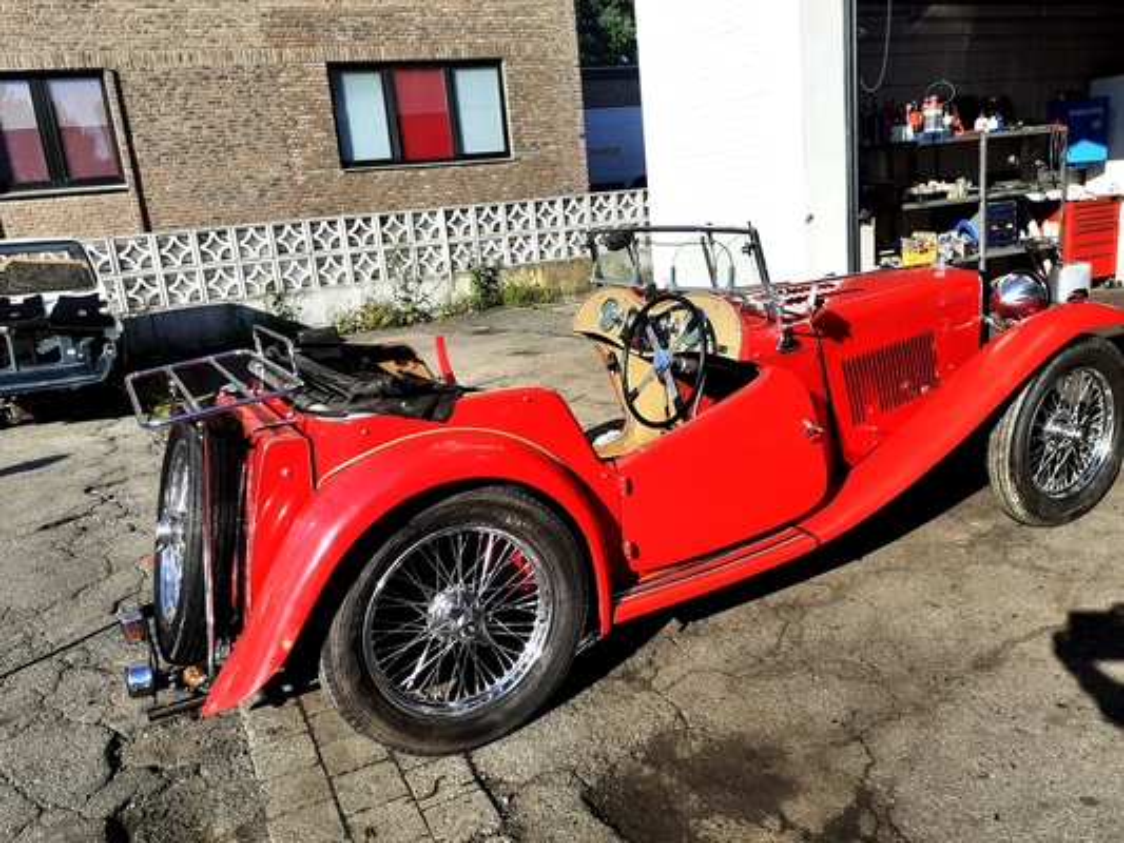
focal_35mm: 27
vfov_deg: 51.4
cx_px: 562
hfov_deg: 65.3
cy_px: 422
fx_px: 877
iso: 40
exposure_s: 1/1672
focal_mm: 3.6
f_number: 1.9
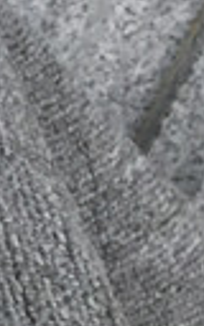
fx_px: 2055
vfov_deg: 8.6
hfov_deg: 4.6
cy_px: 653
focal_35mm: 231
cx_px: -880
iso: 25
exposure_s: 1/401
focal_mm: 3.3
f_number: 2.4
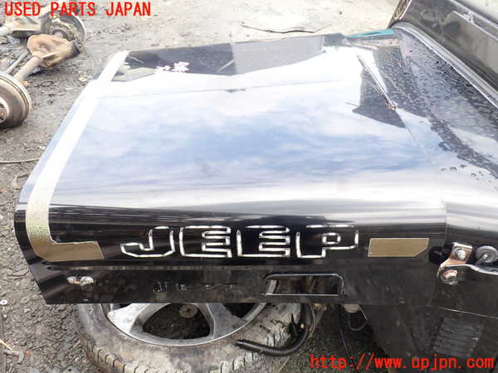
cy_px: 186
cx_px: 249
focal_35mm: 30
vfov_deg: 46.8
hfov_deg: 60.0
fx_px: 432
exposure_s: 1/125
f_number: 3.2
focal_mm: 5.4
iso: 100
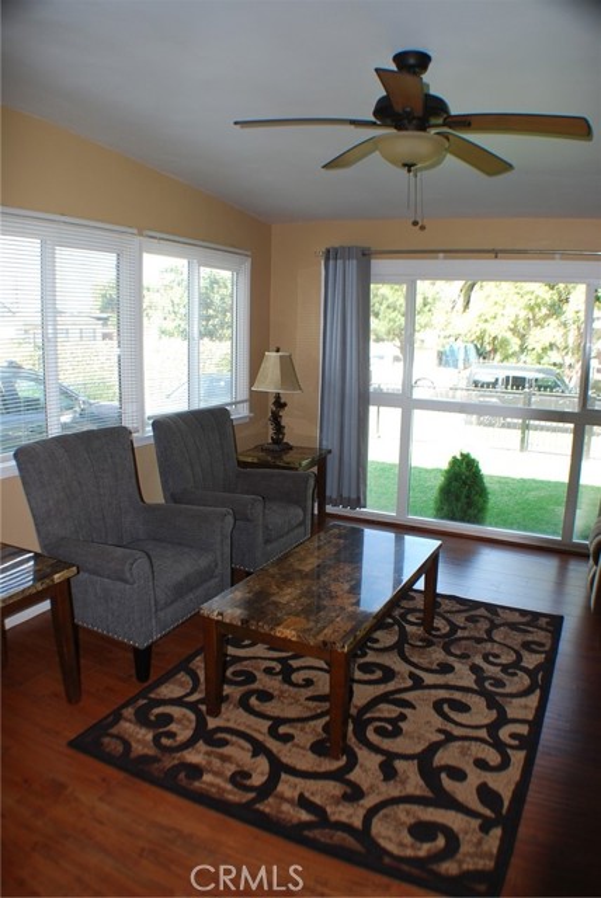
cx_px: 300
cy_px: 449
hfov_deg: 43.7
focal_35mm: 30
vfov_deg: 61.9
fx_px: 750
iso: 200
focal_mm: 20
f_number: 3.8
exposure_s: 1/80
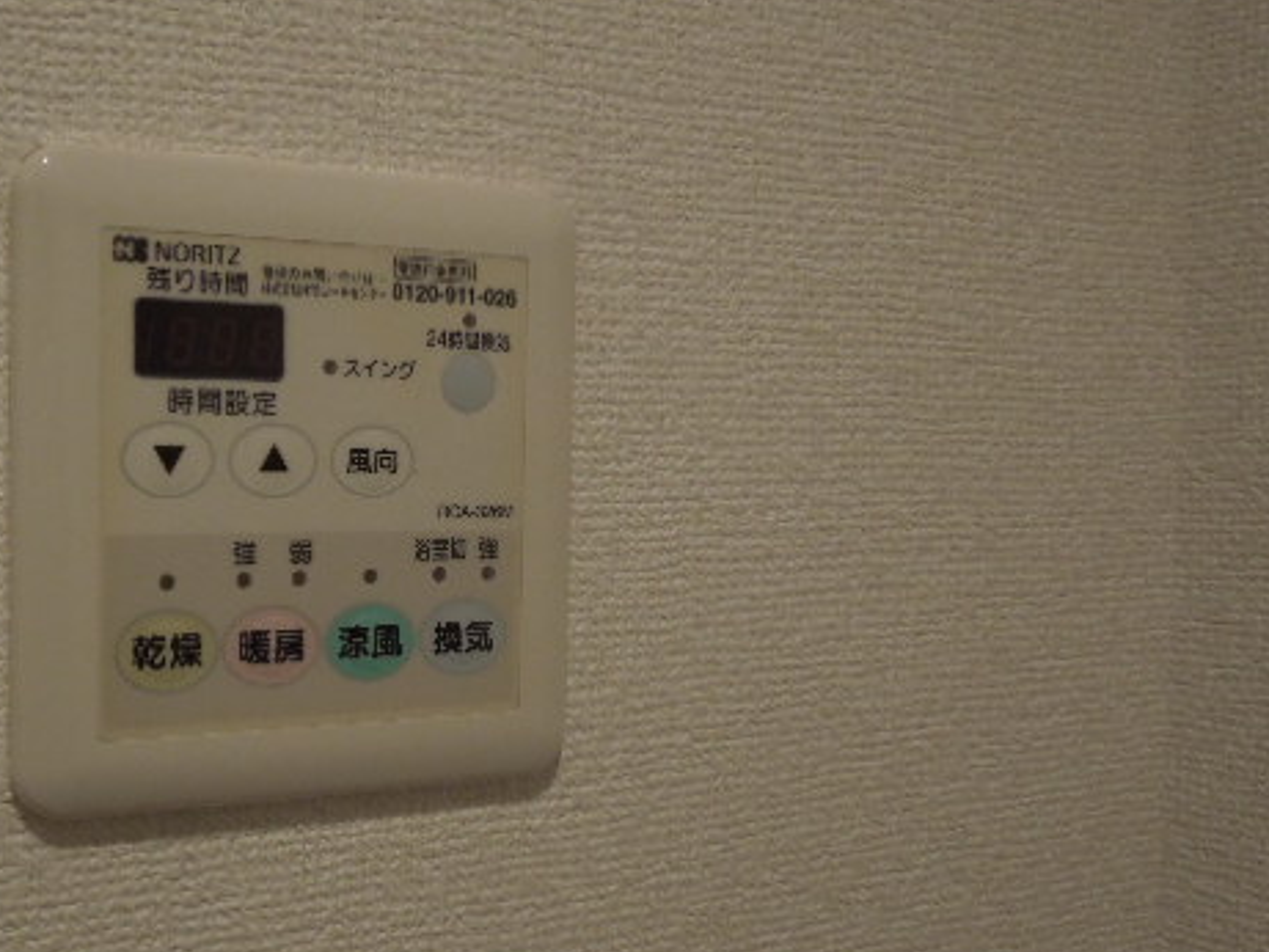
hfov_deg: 43.1
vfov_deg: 33.6
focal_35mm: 43
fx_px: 1577
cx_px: 399
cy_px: 531
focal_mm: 5.6
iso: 400
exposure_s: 1/60
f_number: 3.6
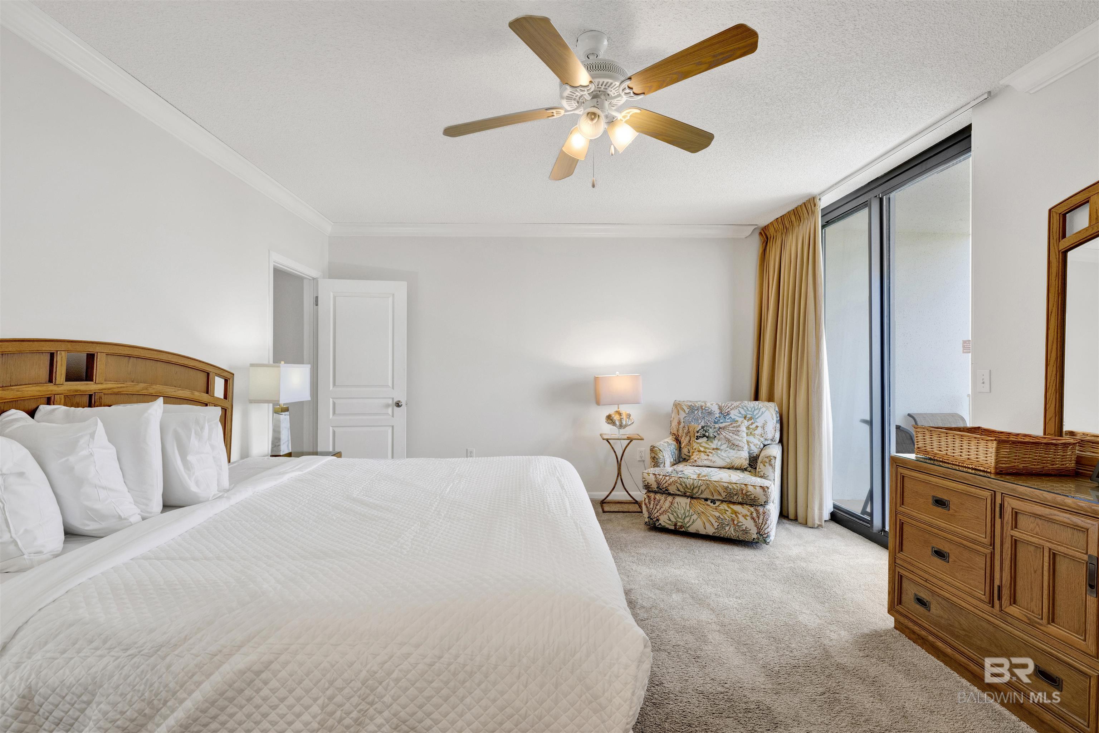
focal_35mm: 16
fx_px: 488
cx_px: 550
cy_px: 366
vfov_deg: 73.7
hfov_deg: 96.7
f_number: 11
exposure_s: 1/20
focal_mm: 16
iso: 400
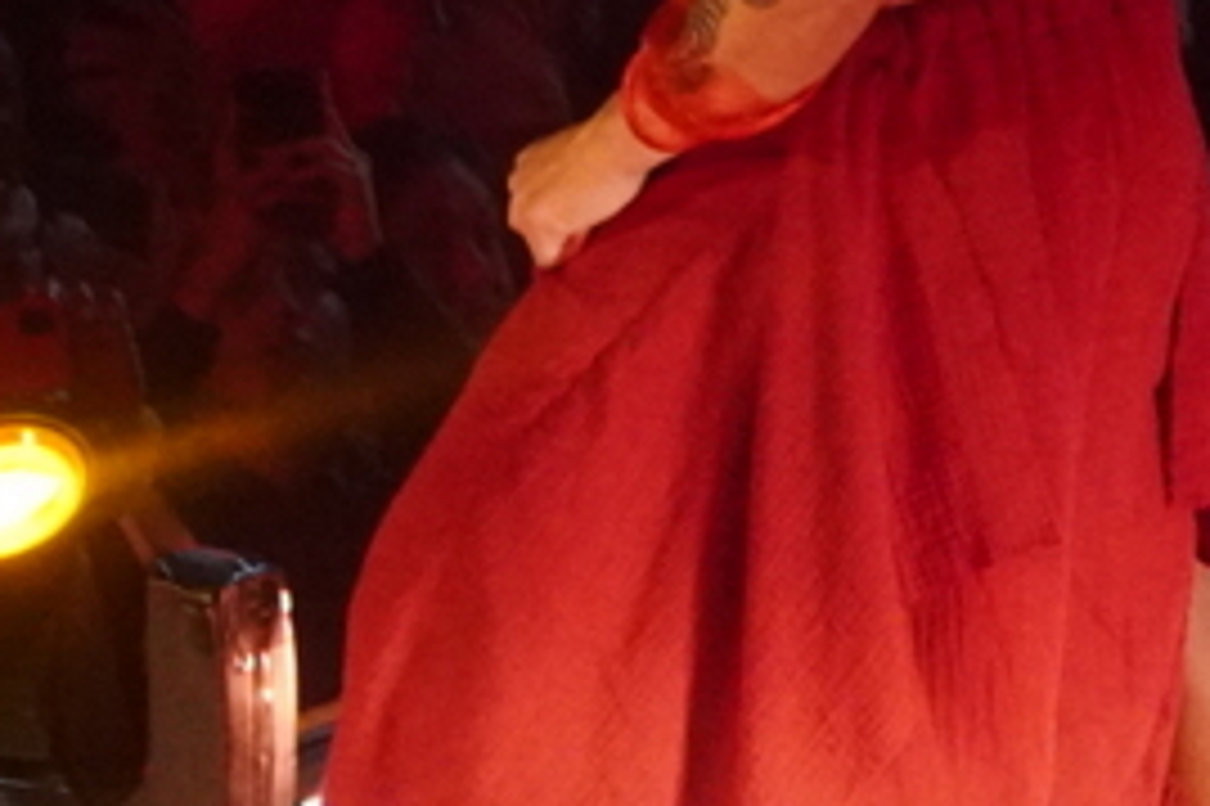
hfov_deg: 2.9
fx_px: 23621
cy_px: 351
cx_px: 2416
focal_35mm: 703
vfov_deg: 2.0
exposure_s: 1/200
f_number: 4
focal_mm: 105
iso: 6400
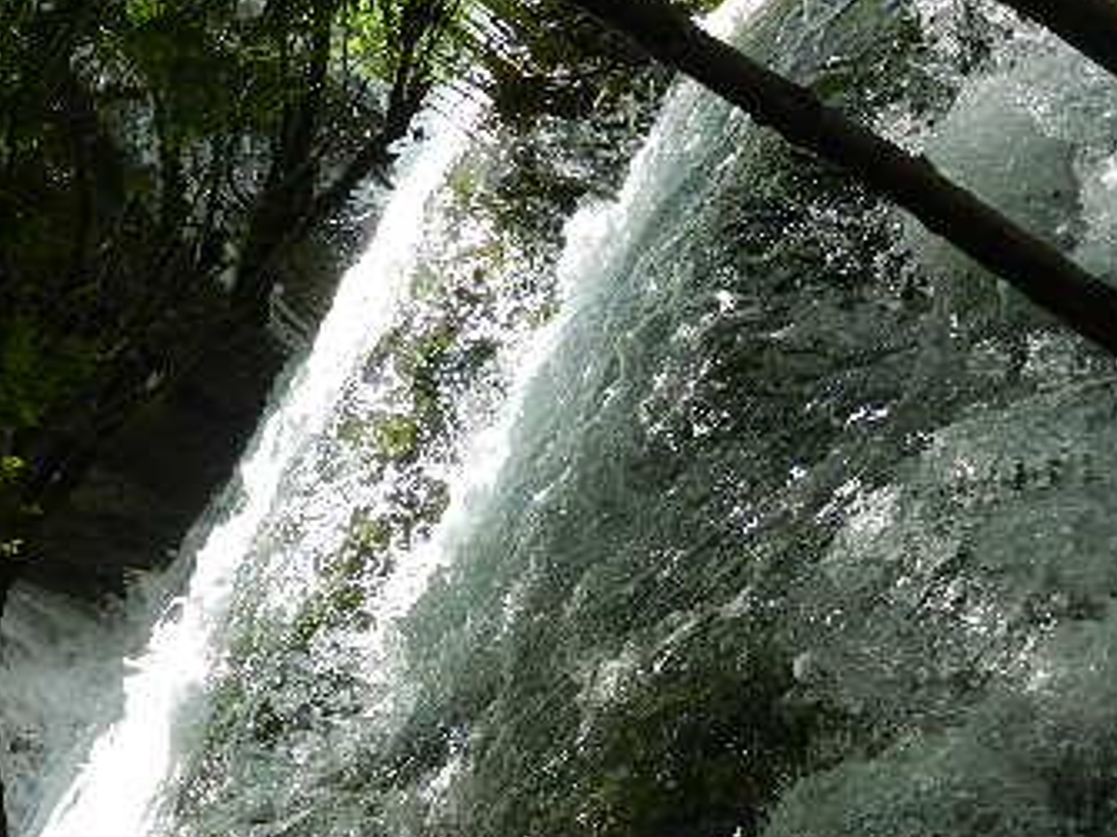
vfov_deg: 11.4
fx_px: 4193
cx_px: 577
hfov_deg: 15.2
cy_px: 510
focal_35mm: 130
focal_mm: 12.3
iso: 160
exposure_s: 1/400
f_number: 4.6
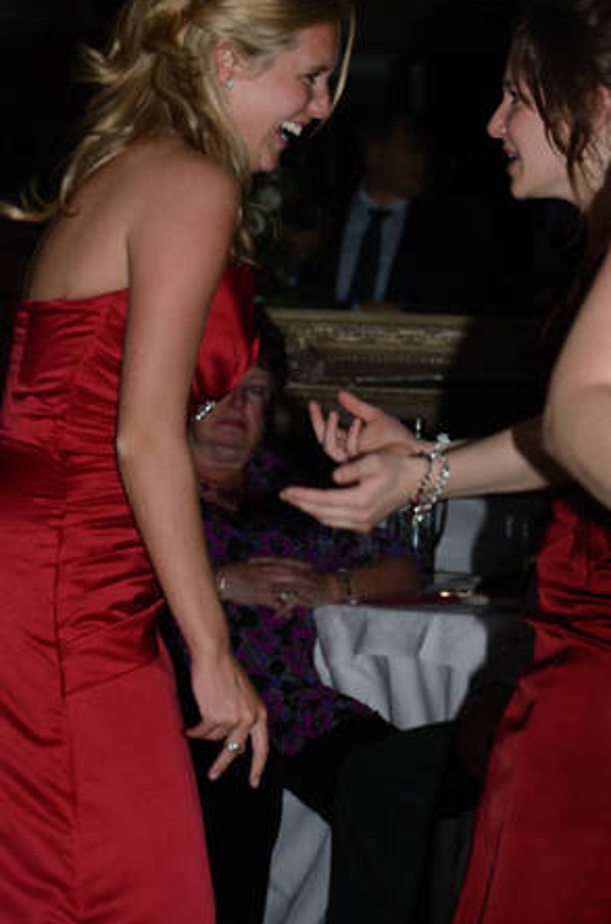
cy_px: 217
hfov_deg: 5.5
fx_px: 6368
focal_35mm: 249
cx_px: 216
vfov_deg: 8.3
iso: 100
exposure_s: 1/50
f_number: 5.6
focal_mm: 105
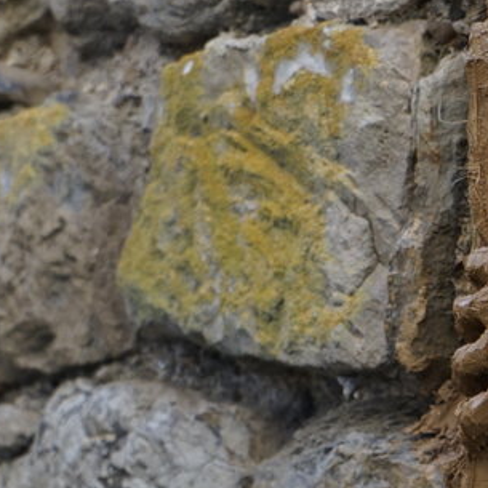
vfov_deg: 7.5
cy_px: 235
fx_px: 3732
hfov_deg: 7.5
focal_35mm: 234
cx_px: 427
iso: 640
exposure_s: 1/160
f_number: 5.6
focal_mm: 70
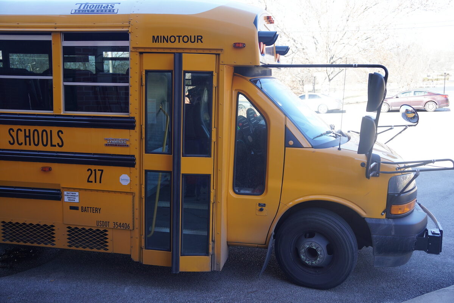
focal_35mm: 36
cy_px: 152
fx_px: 454
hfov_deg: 53.1
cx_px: 227
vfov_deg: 36.9
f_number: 4
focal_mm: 24
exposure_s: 1/80
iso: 100
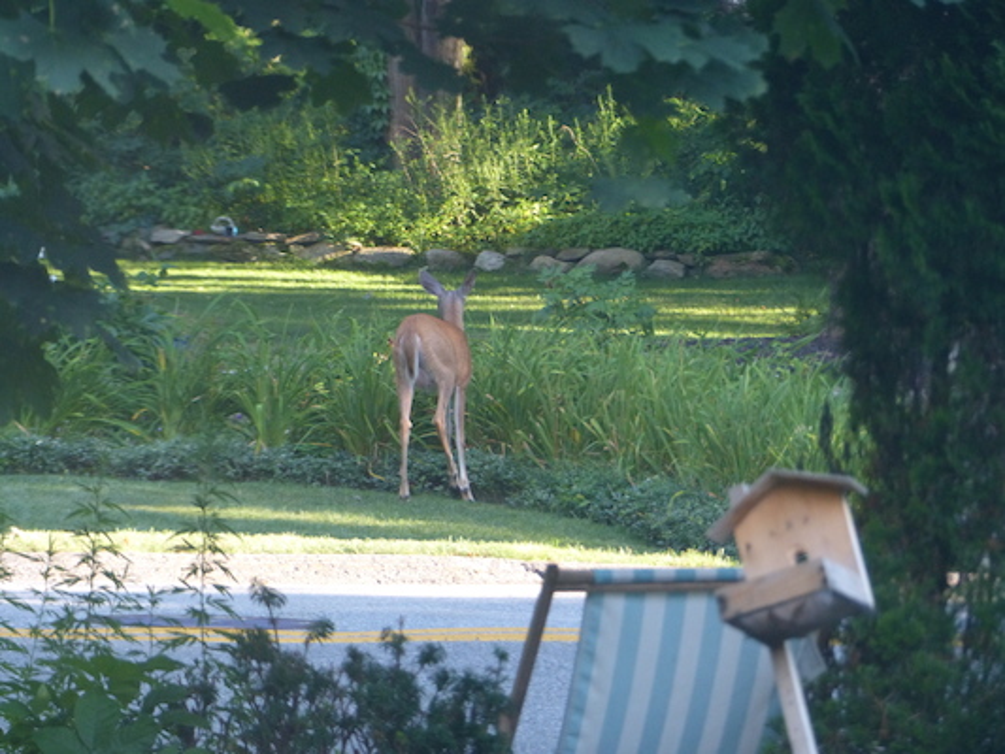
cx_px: 502
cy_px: 377
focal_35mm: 240
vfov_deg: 6.2
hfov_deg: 8.2
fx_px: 6969
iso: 320
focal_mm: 43.3
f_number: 2.8
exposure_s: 1/80
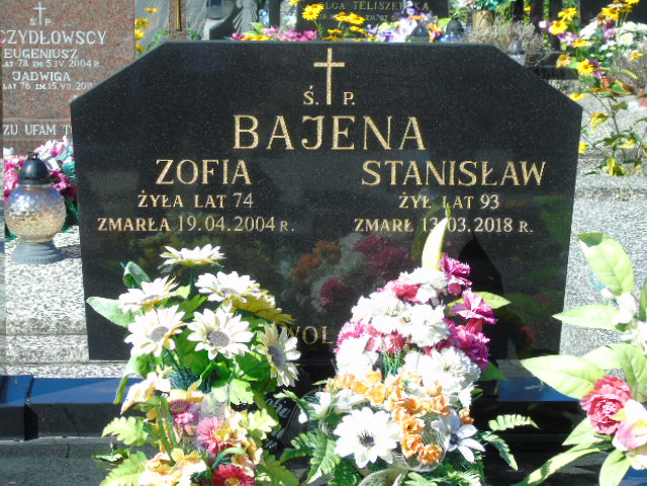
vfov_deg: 15.7
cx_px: 324
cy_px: 243
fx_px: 1757
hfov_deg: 20.9
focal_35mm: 94
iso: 80
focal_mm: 17
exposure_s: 1/320
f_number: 4.3
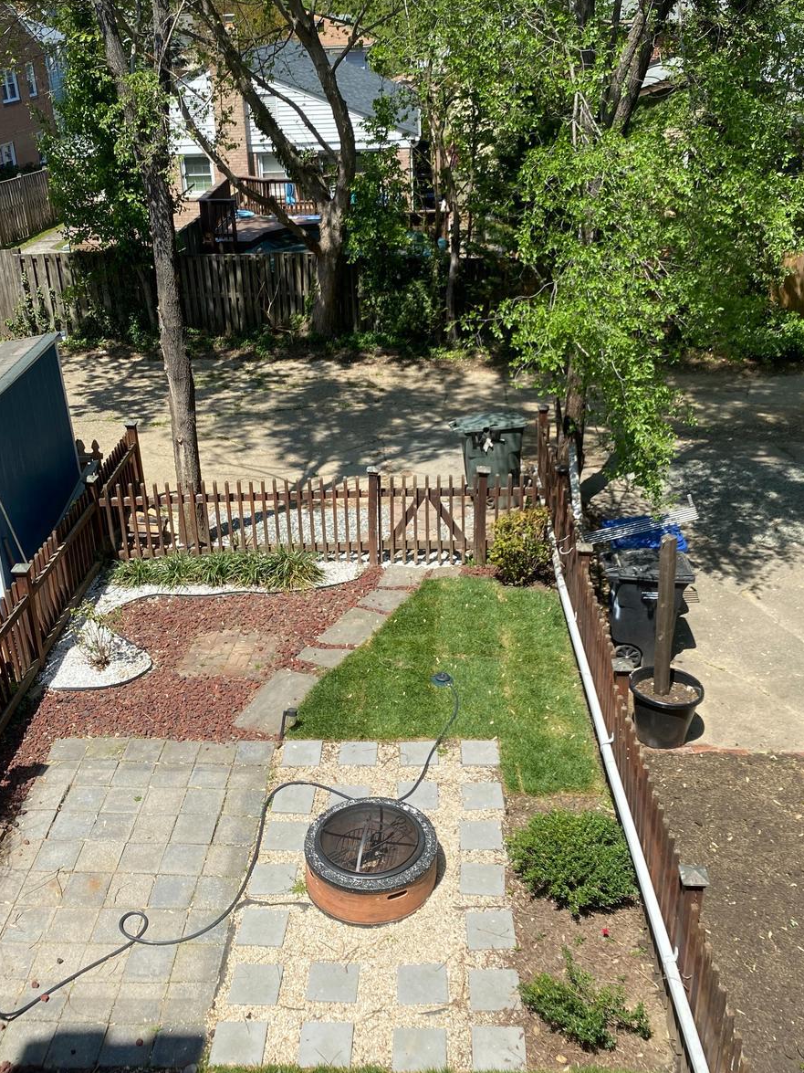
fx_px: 1053
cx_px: 377
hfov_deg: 41.8
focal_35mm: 34
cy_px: 490
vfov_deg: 53.9
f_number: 1.8
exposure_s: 1/1504
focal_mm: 4.25
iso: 32
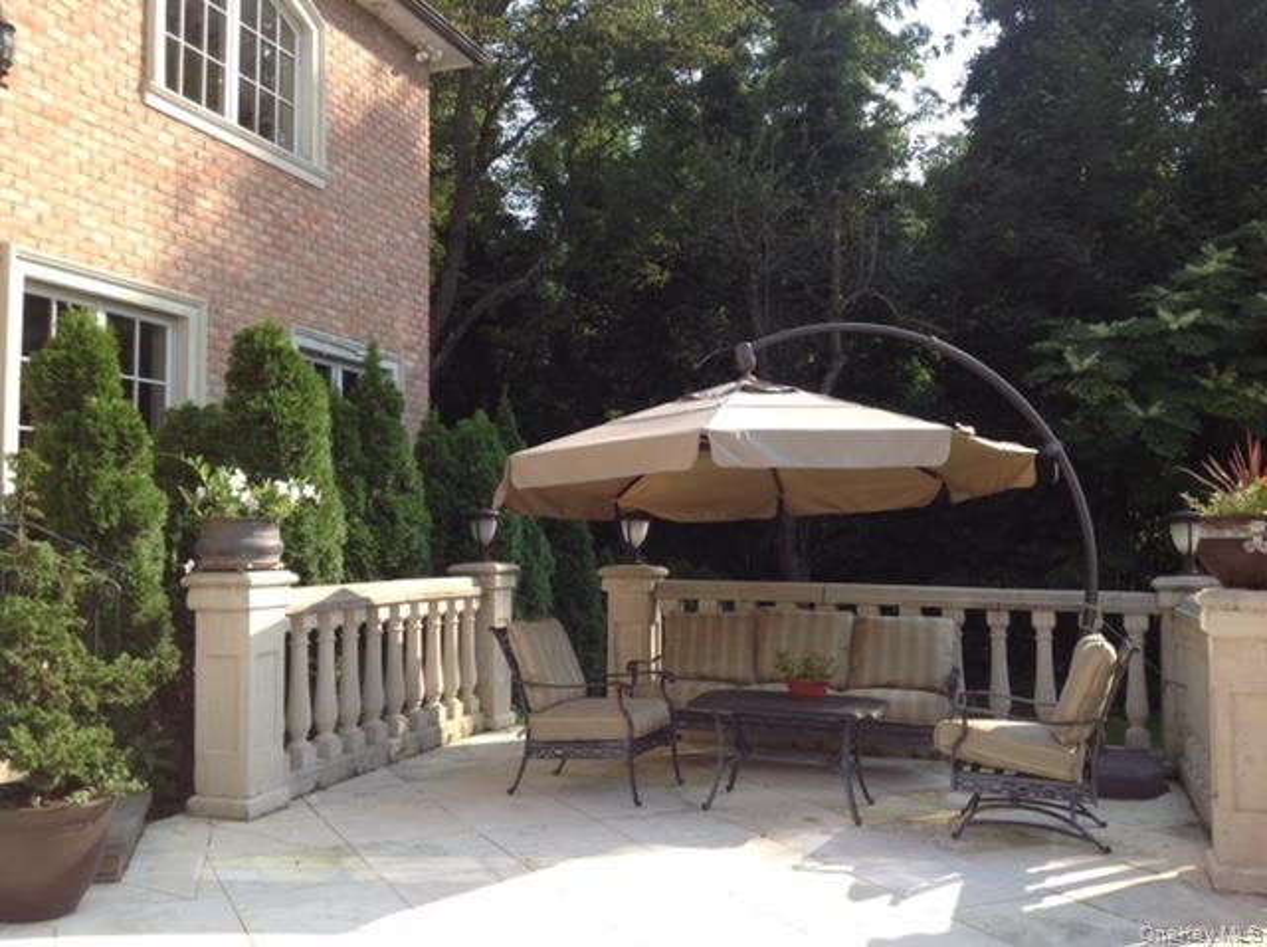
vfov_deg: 40.6
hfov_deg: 52.7
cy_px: 474
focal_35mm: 35
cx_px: 634
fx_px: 1279
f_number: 2.4
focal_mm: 4.28
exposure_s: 1/657
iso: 50
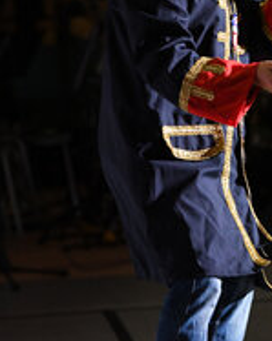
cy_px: 40
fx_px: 3712
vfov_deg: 5.3
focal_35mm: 368
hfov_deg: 4.2
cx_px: 242
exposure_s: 1/500
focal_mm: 122
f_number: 3.2
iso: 5000
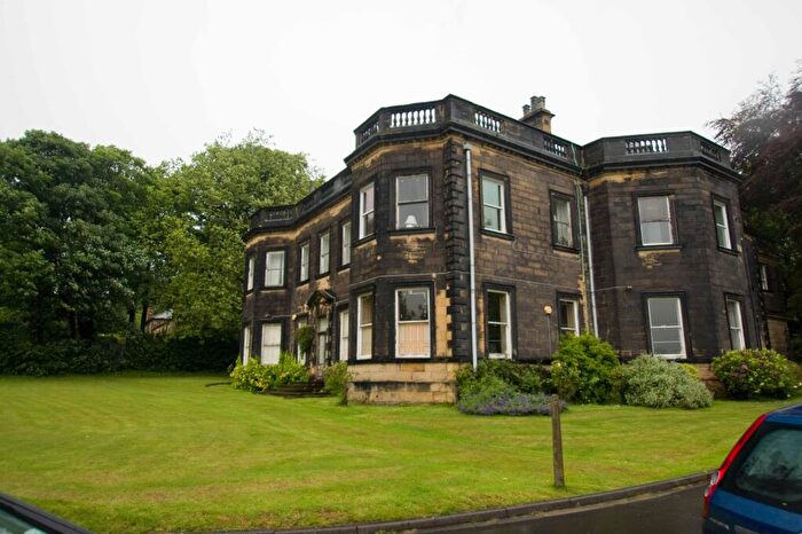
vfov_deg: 56.1
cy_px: 267
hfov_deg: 77.3
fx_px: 501
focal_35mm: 22
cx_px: 401
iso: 200
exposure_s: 1/160
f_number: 4
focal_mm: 15
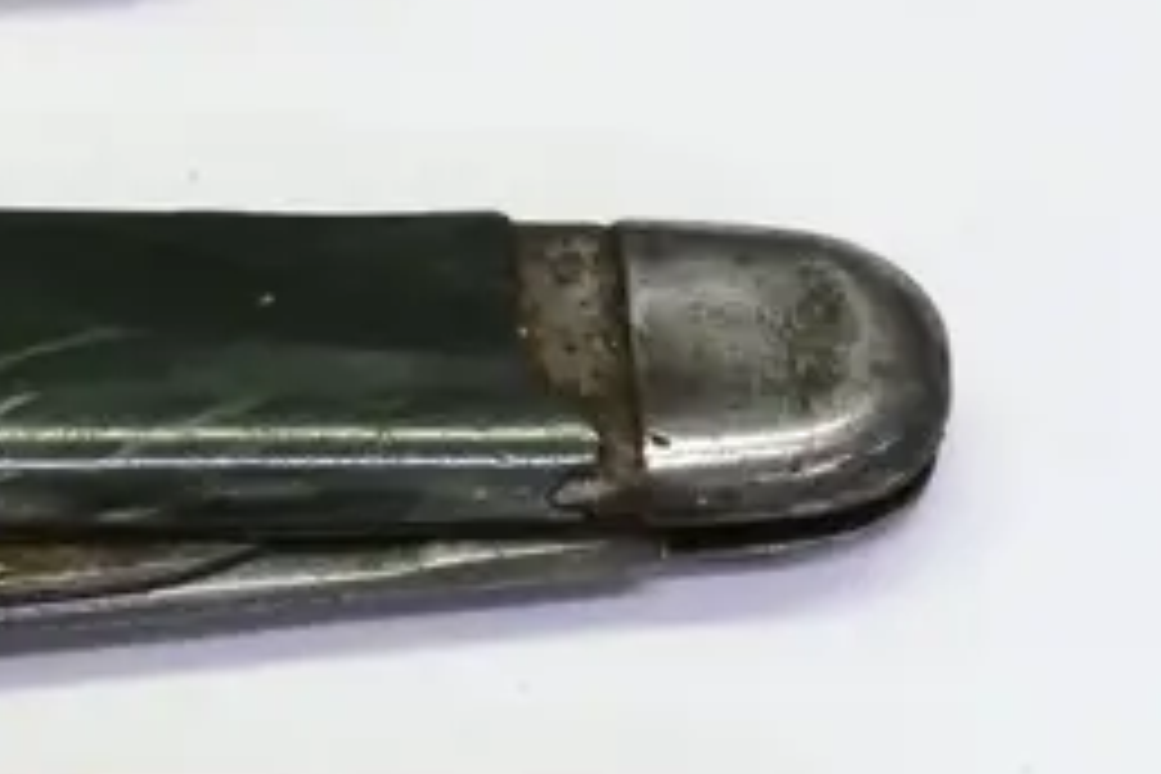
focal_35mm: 495
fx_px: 15963
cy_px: 360
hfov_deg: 4.1
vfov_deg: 2.8
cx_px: -1112
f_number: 5.6
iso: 3200
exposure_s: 1/250
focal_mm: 60
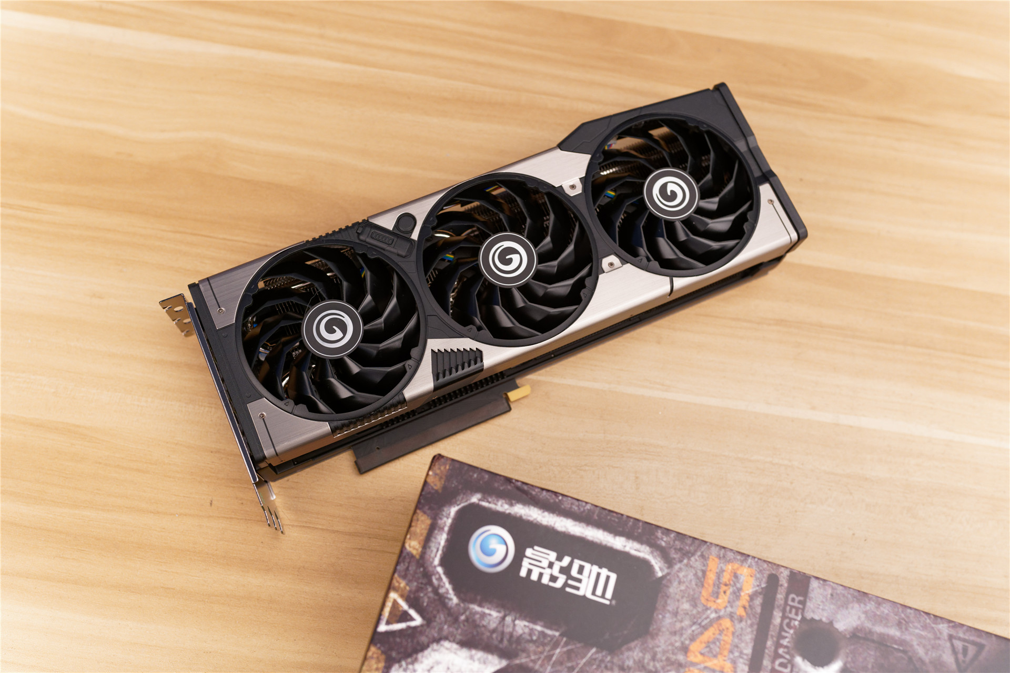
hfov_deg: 54.4
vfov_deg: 37.9
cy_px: 336
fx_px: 982
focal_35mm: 35
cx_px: 505
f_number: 4
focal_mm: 35
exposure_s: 1/40
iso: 1000
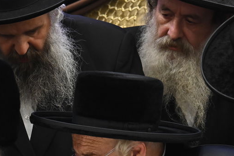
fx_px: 4994
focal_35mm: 769
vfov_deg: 1.8
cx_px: 54
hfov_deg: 2.7
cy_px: 164
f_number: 8
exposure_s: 1/125
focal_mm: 280
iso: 2000
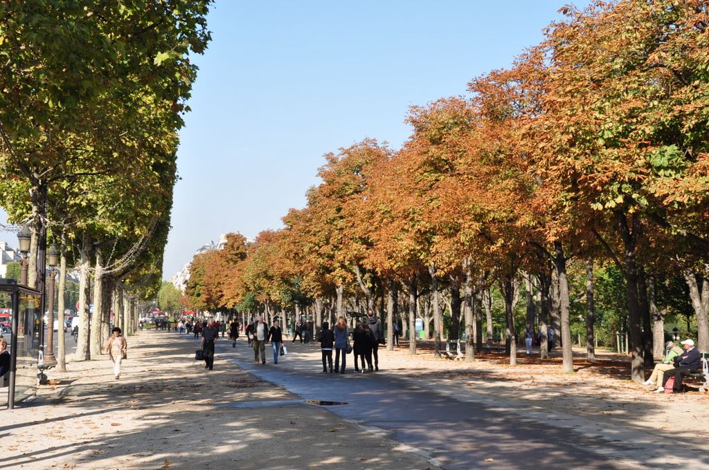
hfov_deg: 37.9
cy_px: 235
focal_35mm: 52
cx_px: 354
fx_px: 1033
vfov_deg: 25.7
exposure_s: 1/200
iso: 200
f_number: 10
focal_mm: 35
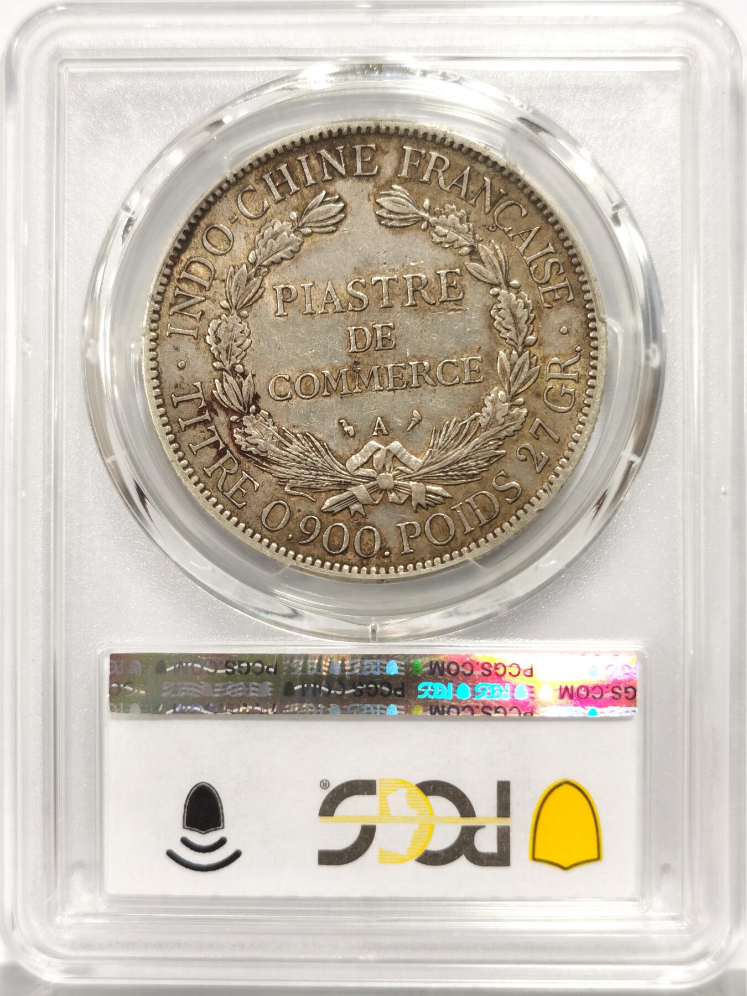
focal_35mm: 54
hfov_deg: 27.0
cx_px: 374
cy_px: 498
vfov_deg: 35.5
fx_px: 1554
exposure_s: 1/100
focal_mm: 5.56
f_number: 16
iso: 125
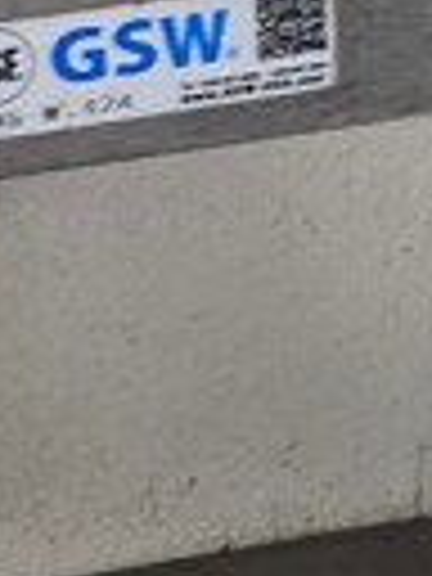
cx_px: 958
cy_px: -718
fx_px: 2529
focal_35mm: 152
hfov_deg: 9.0
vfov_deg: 11.2
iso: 125
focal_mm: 6.86
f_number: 1.78
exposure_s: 1/60
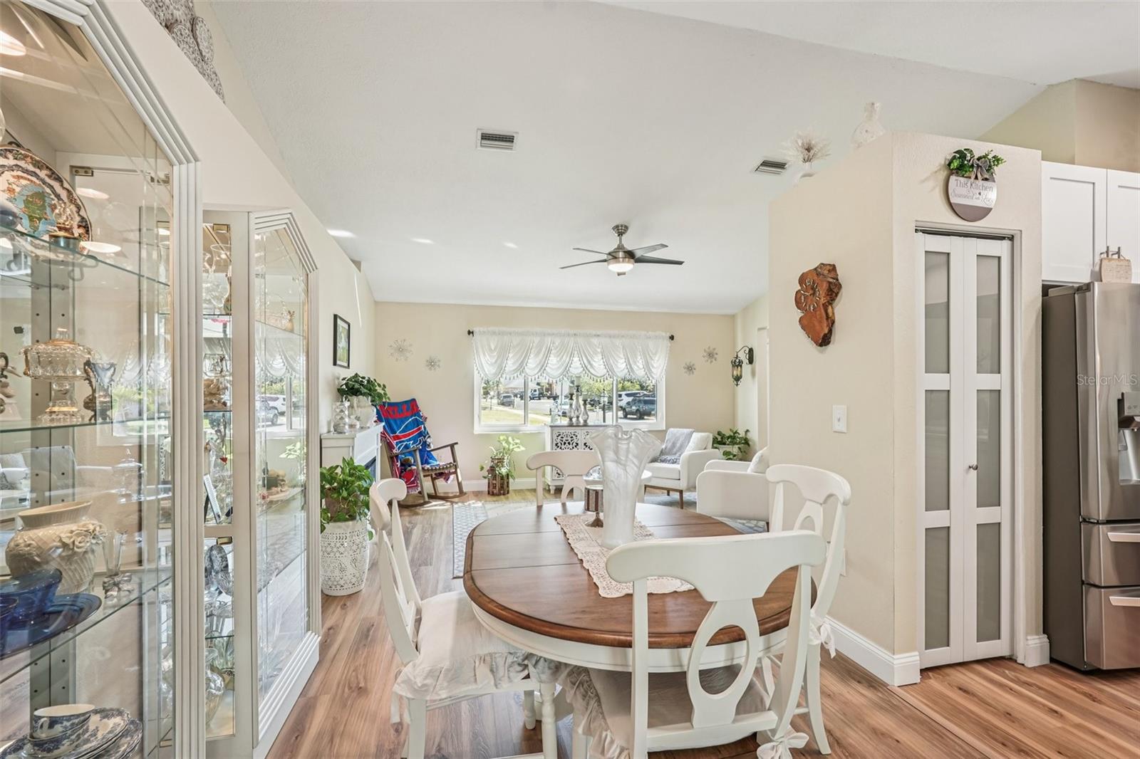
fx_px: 507
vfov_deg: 73.7
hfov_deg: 96.7
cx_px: 570
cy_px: 380
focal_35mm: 16
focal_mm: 16
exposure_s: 1/25
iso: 400
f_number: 8
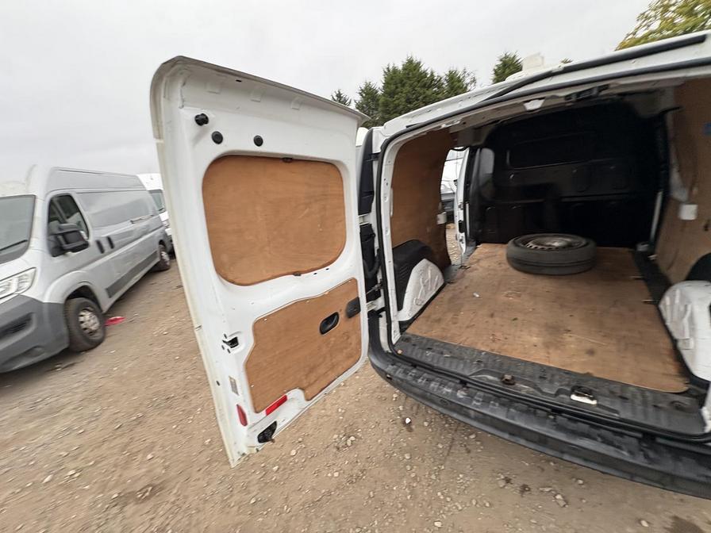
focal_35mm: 14
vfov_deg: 85.7
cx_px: 356
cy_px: 266
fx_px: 288
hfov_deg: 102.1
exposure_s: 1/99
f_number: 2.2
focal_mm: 2.22
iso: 160
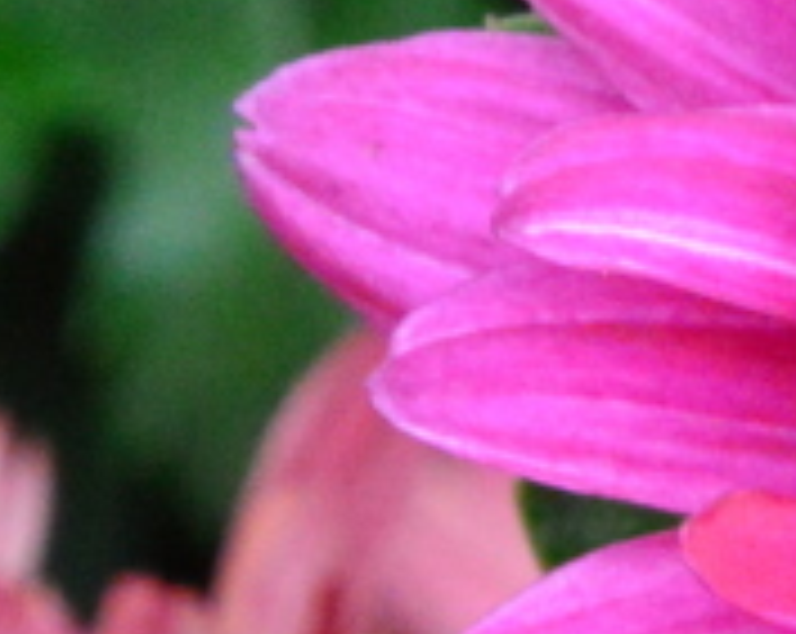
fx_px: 57482
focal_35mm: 2444
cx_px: 1916
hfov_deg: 0.8
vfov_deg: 0.6
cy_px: 416
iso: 6400
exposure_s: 1/160
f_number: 22
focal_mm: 300
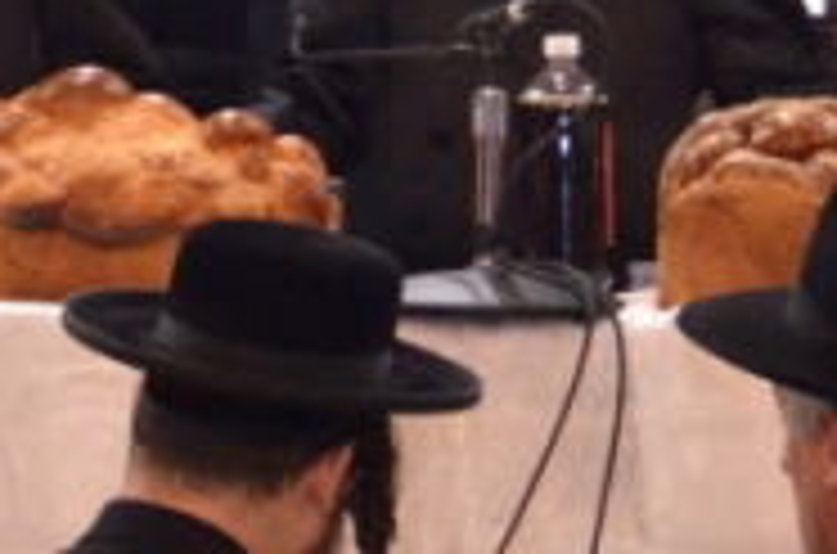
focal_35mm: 785
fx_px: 18199
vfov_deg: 1.7
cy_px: -261
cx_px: -4
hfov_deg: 2.6
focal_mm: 95
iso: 1600
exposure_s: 1/100
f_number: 5.6
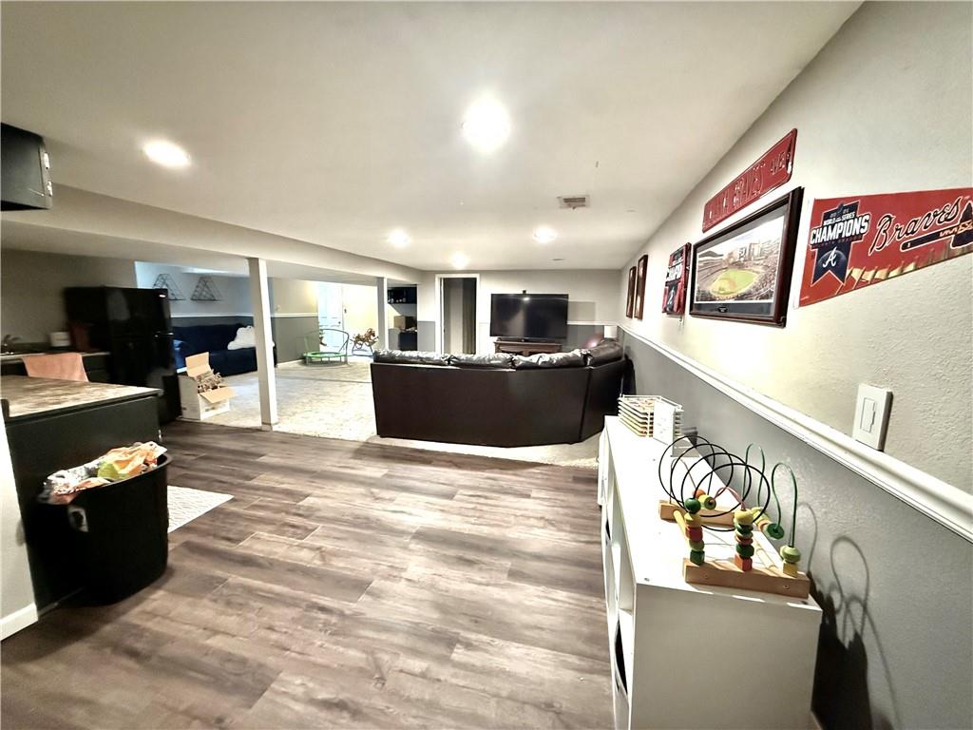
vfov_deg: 85.7
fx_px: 394
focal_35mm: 14
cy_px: 365
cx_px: 486
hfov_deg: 102.1
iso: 1600
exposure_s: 1/40
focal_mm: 2.22
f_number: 2.2
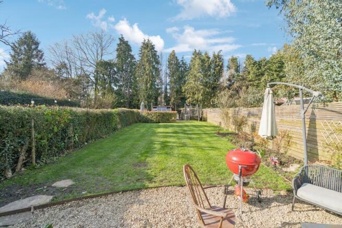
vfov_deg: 73.8
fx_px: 152
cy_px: 114
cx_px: 171
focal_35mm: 16
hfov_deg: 96.7
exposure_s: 1/1000
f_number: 5.6
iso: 640
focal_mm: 16
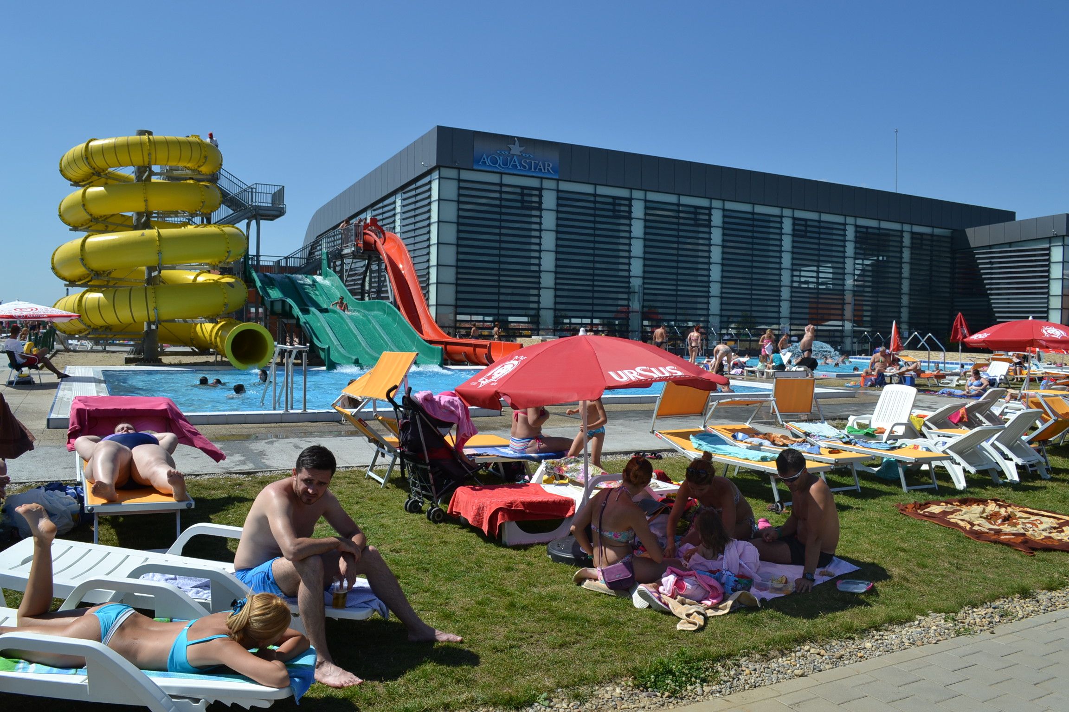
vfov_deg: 47.9
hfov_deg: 67.4
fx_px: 802
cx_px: 534
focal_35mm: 27
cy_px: 356
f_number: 8
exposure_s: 1/250
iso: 100
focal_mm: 18
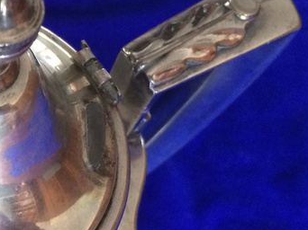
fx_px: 702
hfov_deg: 23.0
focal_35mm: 79
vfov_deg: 18.6
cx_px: -47
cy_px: 97
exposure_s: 1/30
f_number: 2.2
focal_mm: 4.12
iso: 250
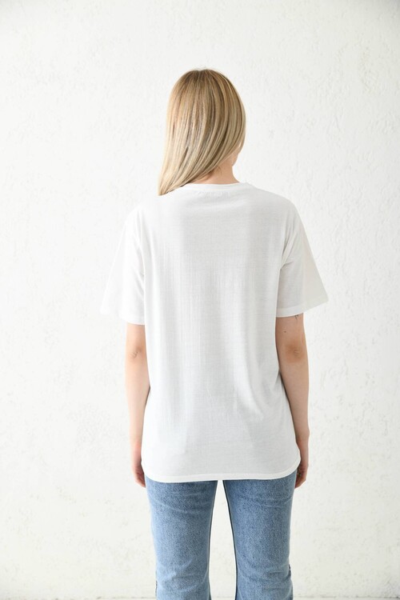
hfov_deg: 24.6
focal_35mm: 55
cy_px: 300
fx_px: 917
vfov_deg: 36.2
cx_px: 200
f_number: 5.6
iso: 100
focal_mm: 55
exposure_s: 1/160
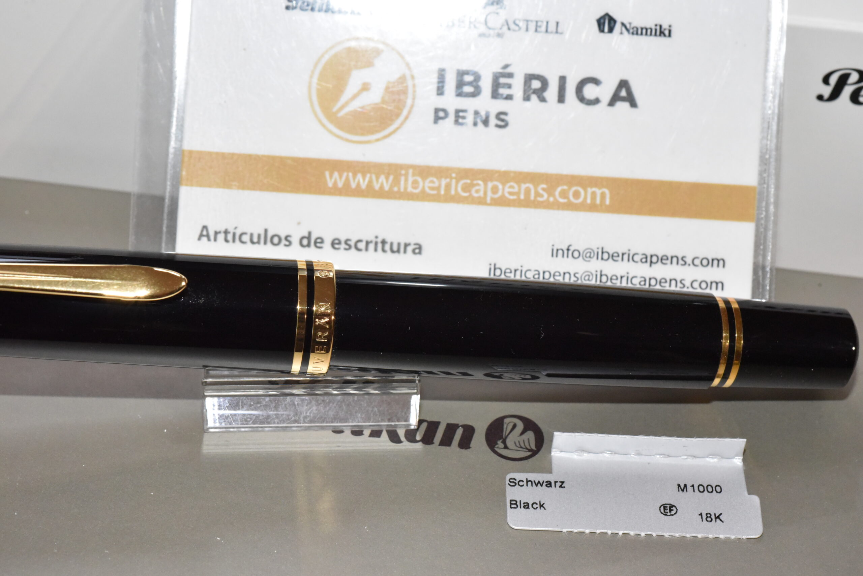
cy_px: 288
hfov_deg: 33.4
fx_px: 1439
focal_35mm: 60
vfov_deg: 22.6
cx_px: 432
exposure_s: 1/125
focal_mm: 60
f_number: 20
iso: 10000
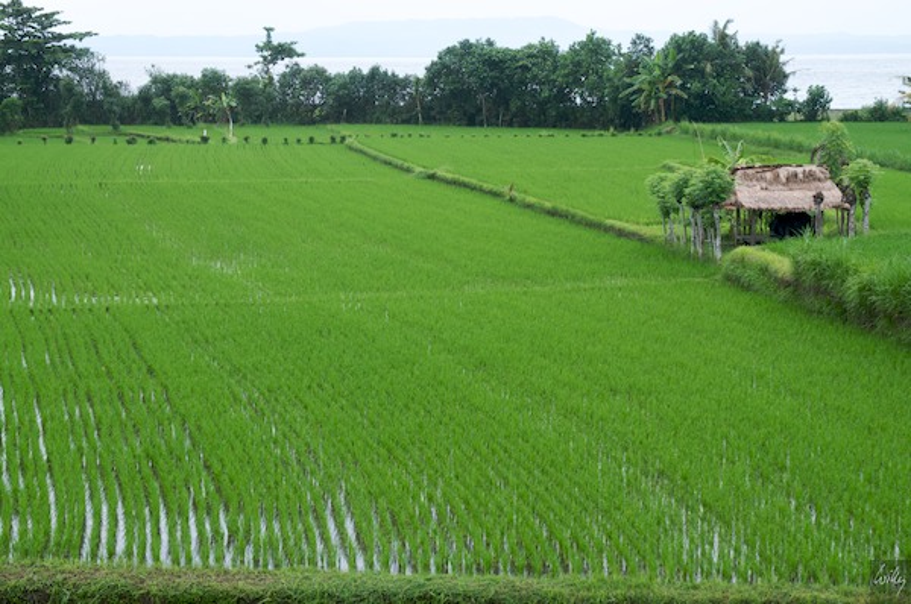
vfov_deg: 18.1
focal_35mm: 75
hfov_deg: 27.0
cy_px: 302
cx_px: 456
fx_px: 1895
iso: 320
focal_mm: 50
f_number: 8
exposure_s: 1/250
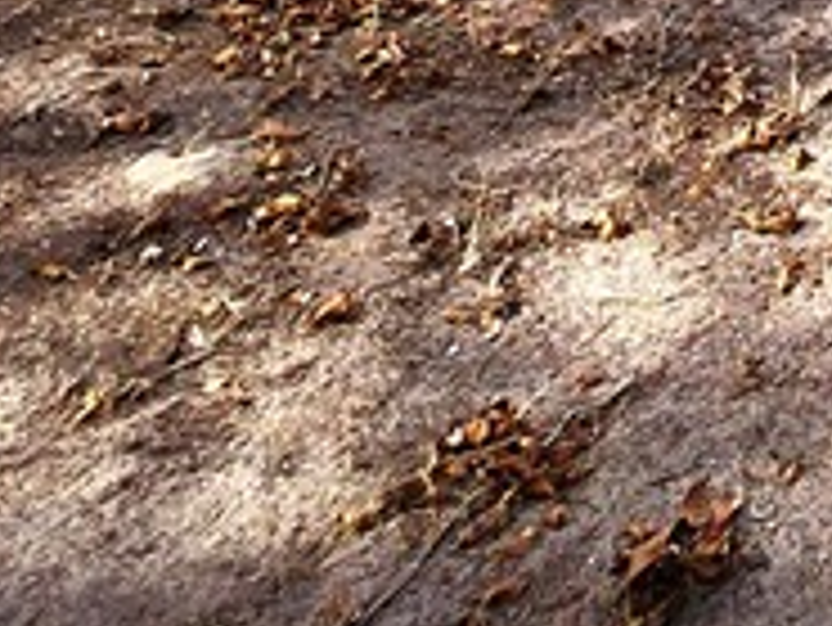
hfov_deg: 21.0
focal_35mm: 72
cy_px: -878
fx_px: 1732
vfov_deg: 14.1
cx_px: 1381
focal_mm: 1.74
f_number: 2.2
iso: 32
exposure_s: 1/588
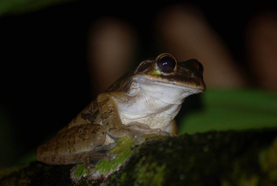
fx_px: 3490
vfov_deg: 3.0
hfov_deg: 4.5
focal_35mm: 453
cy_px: 93
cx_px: 138
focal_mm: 300
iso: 400
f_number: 5.6
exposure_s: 1/60
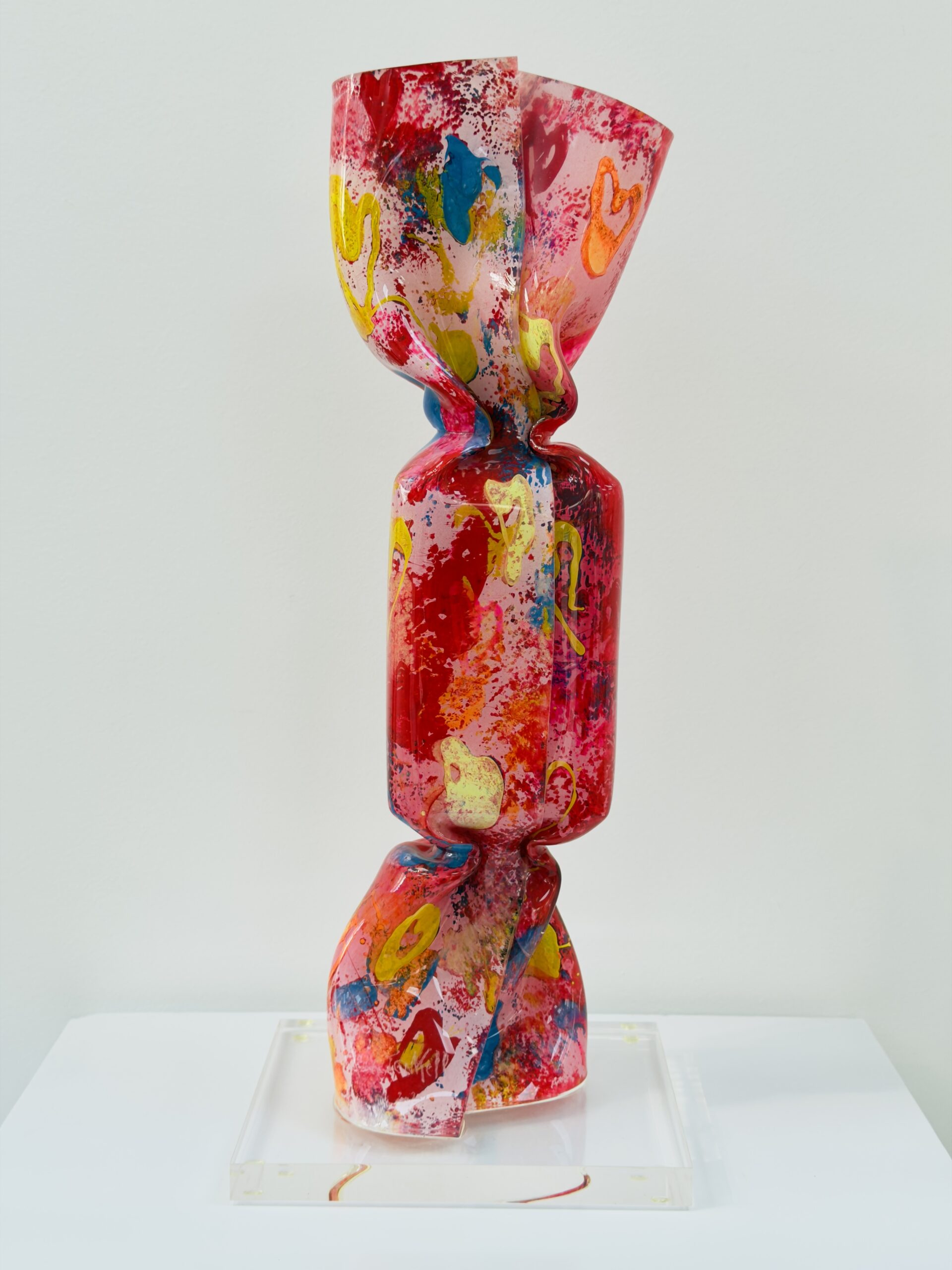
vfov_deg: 39.7
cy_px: 635
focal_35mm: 48
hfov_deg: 30.3
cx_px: 476
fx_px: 1760
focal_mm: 6.76
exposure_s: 1/175
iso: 50
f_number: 1.78
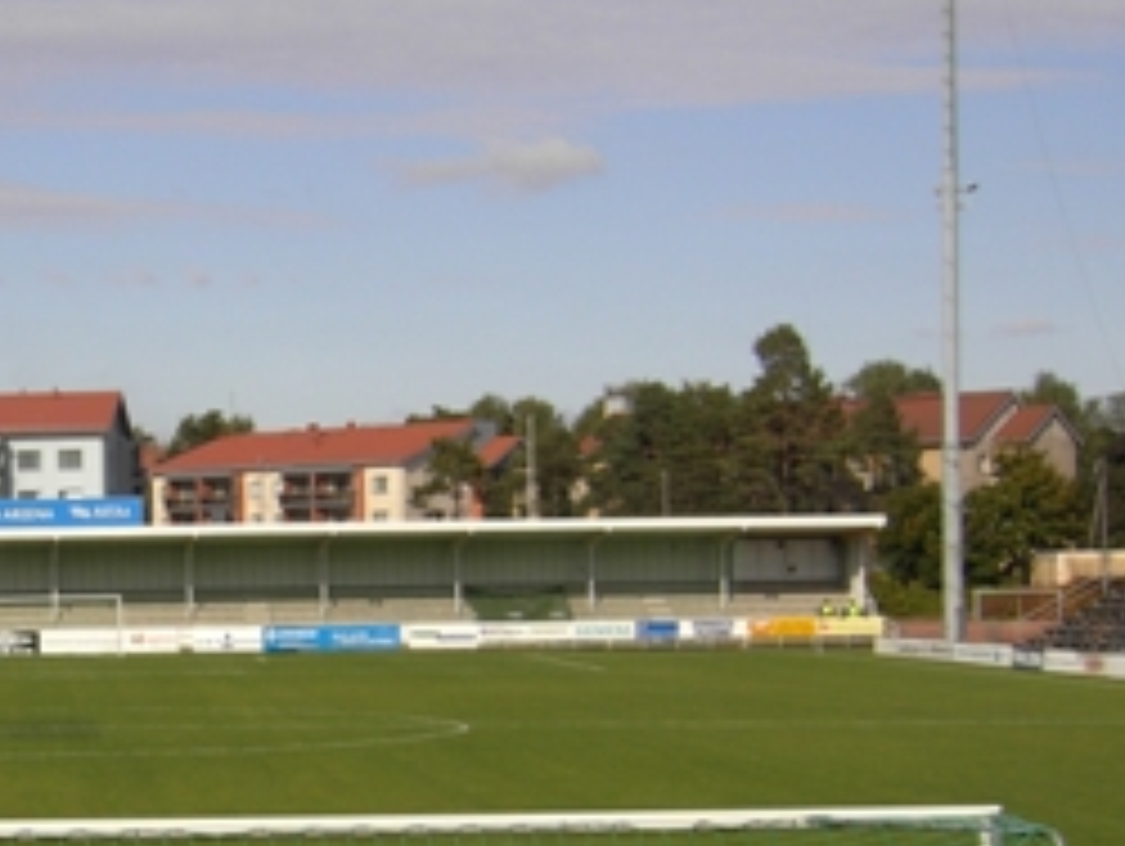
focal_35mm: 84
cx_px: -32
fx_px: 2733
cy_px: 648
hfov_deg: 22.3
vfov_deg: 17.5
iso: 50
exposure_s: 1/280
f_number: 6.7
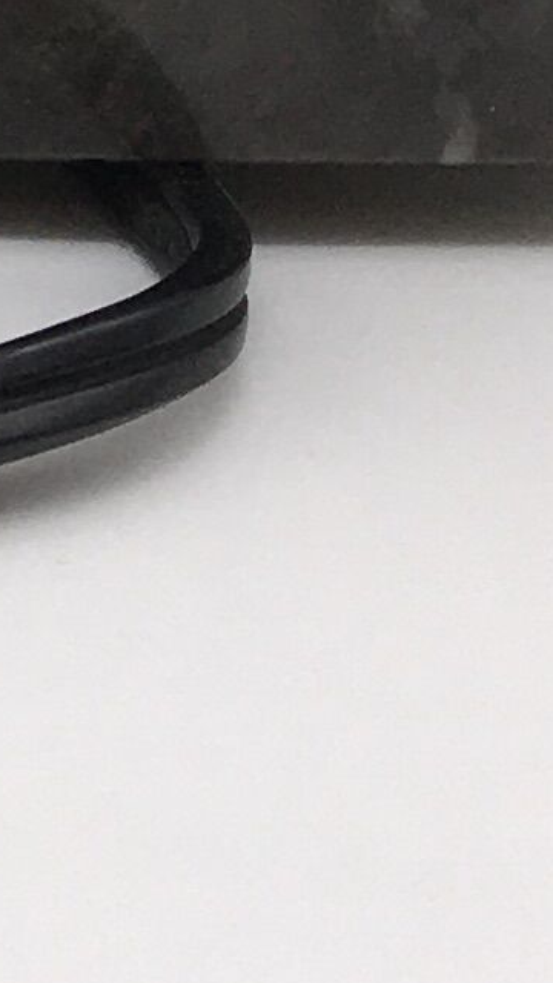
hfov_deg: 5.5
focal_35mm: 199
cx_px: -1508
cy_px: -1427
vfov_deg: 9.5
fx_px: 5188
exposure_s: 1/255
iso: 25
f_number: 2.2
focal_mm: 4.15
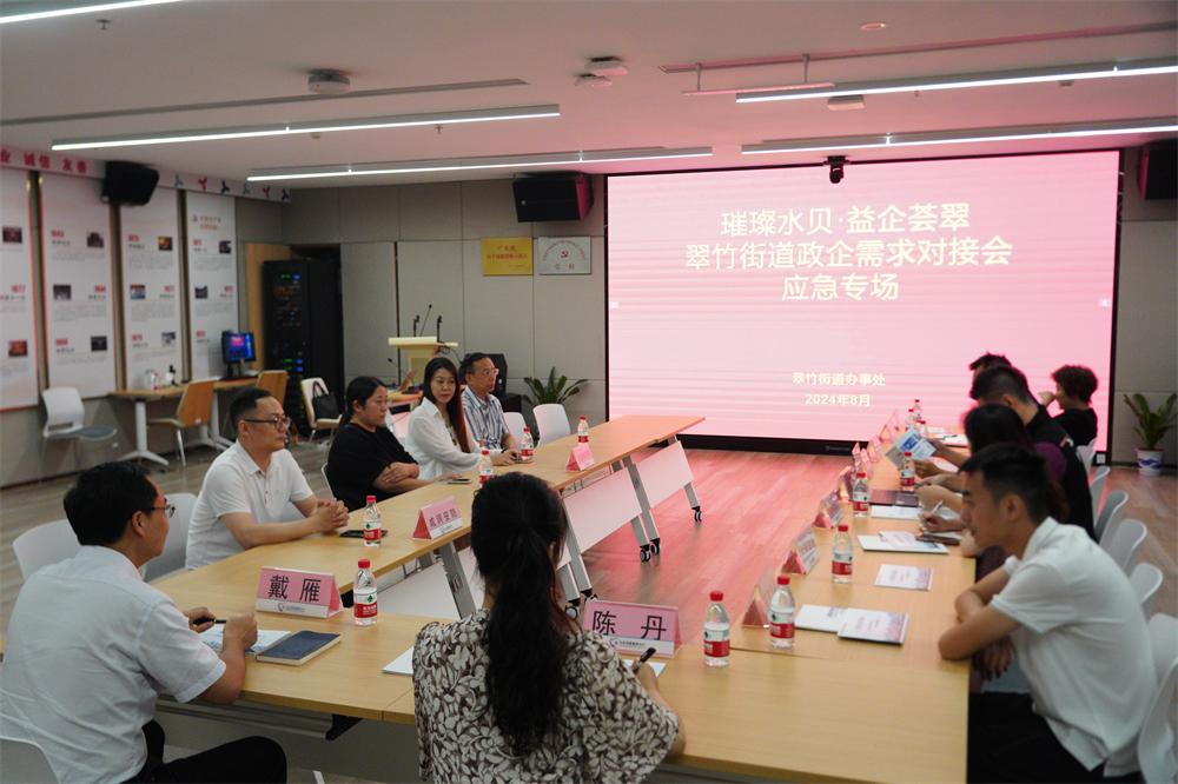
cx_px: 589
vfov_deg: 43.6
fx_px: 981
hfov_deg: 61.9
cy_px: 392
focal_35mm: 30
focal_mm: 30
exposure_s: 1/320
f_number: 4
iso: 5000
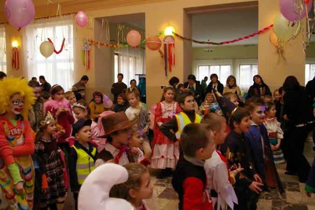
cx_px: 158
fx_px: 276
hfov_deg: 59.5
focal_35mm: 32
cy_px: 105
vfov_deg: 41.7
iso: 800
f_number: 5.6
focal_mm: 21
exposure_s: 1/30
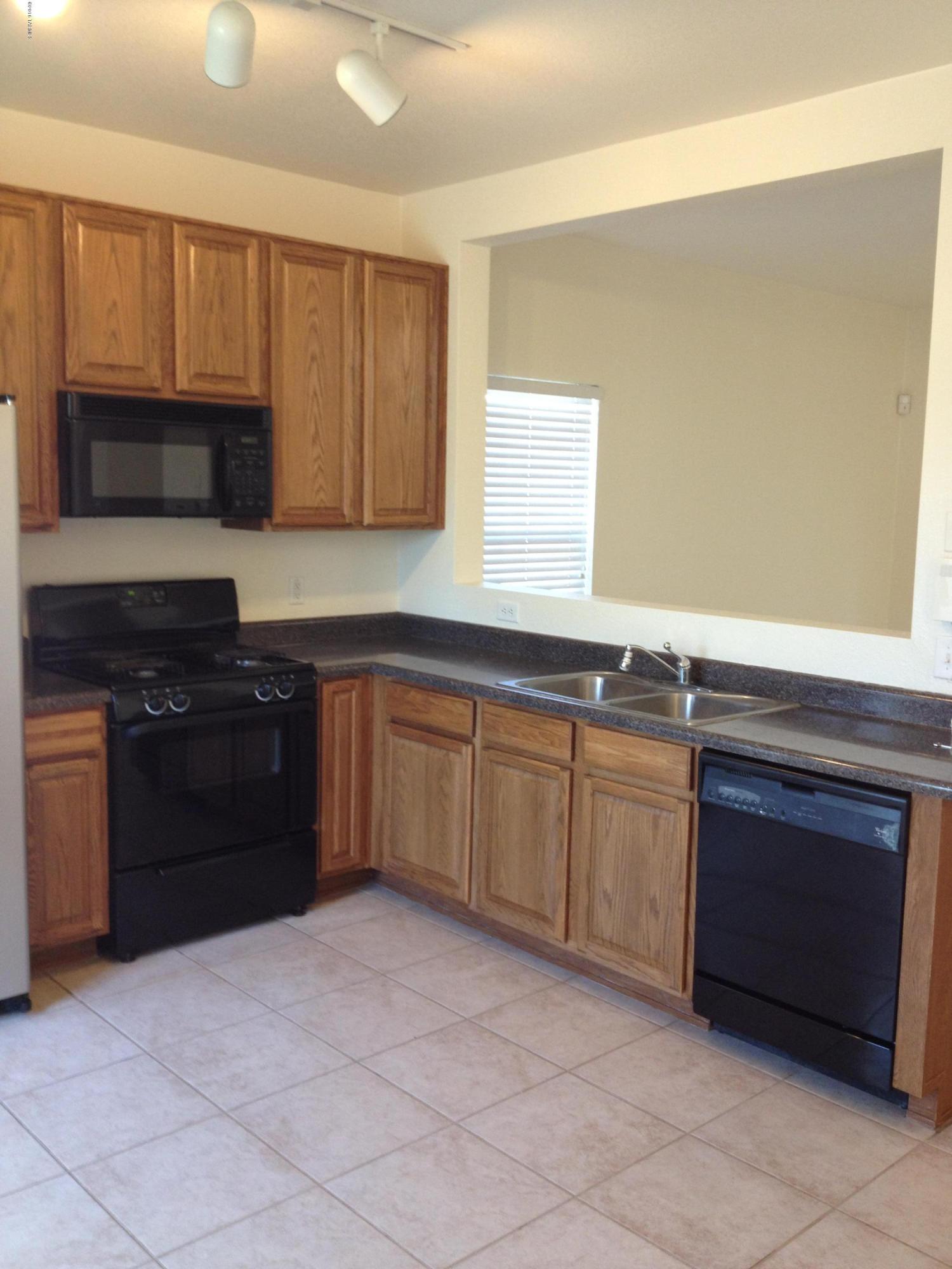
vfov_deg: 52.6
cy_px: 634
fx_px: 1283
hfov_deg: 40.7
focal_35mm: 35
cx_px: 476
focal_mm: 4.28
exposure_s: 1/20
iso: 80
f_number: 2.4
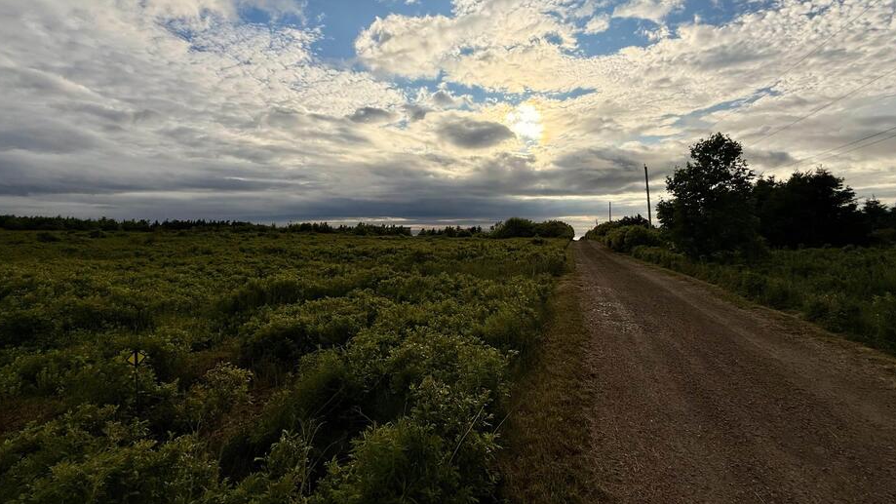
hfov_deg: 95.9
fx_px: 404
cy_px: 186
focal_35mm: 17
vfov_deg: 63.0
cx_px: 442
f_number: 2.2
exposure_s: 1/6173
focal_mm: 2.22
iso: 40
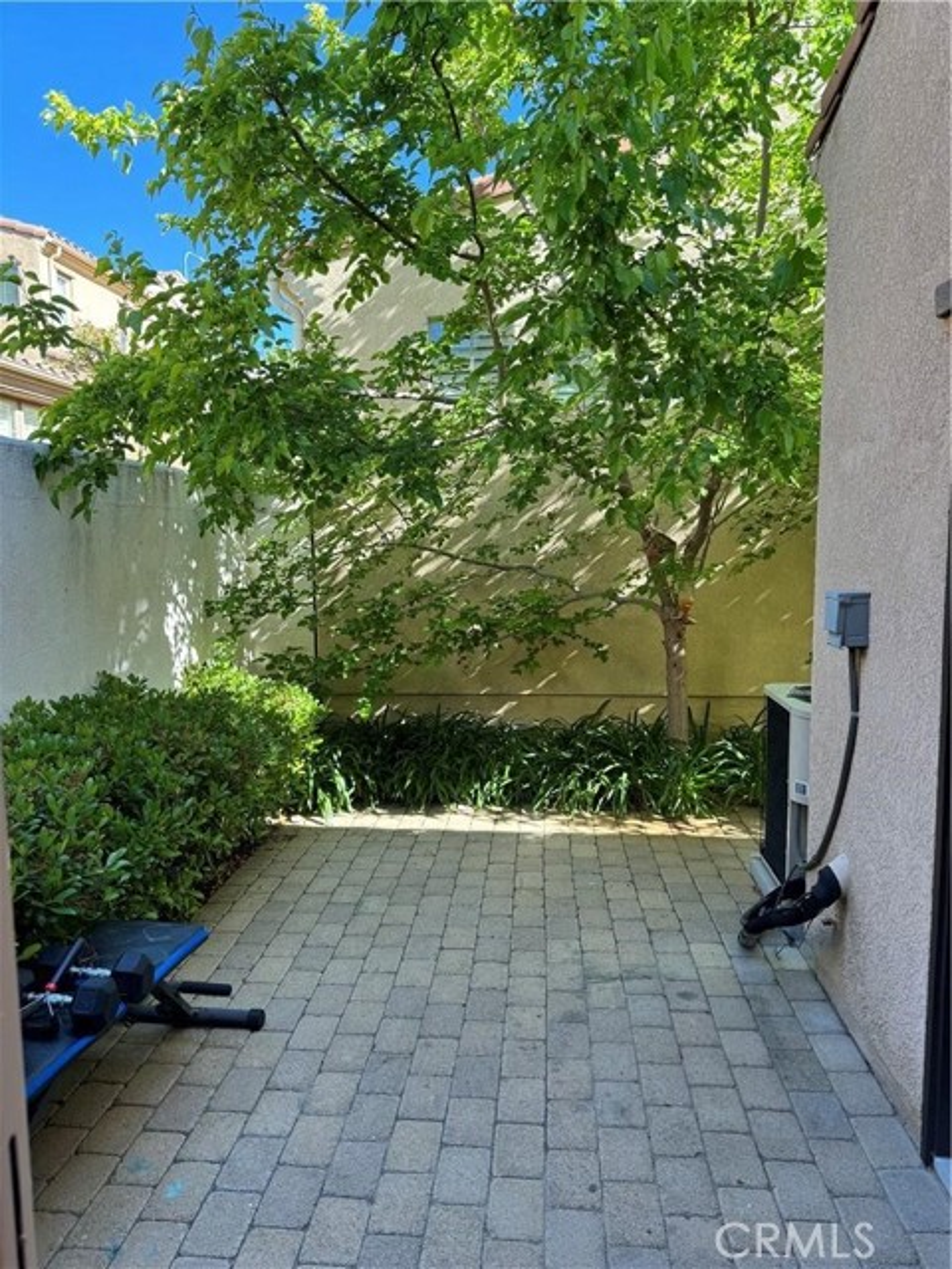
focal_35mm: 24
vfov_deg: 71.6
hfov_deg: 56.8
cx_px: 476
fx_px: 880
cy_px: 634
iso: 80
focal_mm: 6.76
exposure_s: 1/260
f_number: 1.78
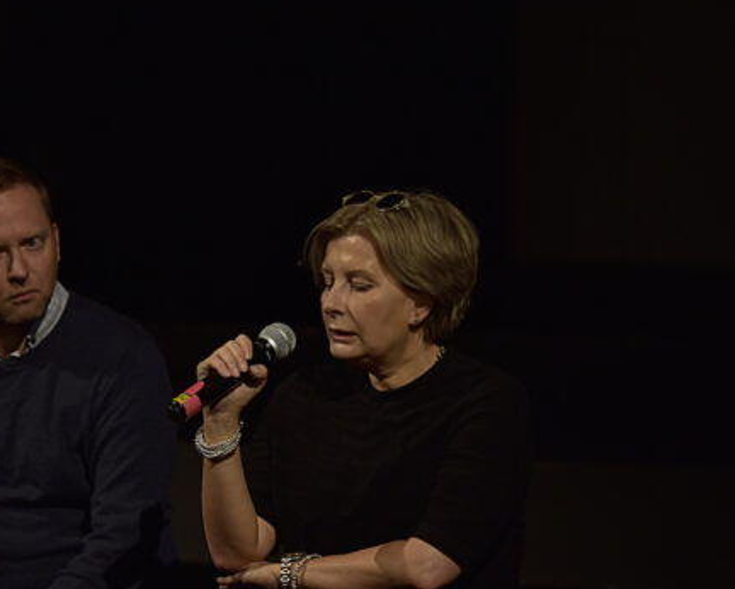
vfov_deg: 7.2
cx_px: 274
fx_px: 4679
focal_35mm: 215
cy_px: 323
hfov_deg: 9.0
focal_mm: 165
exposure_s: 1/160
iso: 500
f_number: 2.8
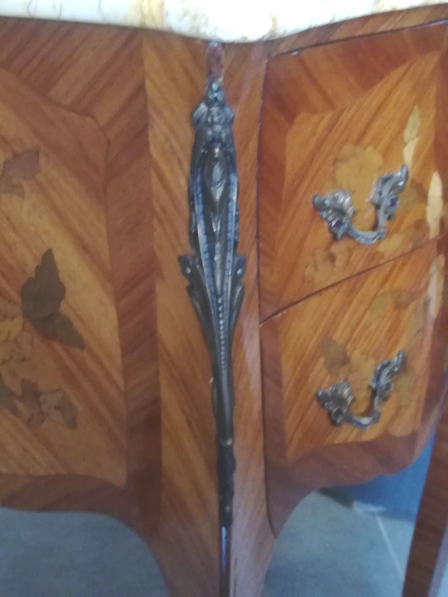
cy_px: 298
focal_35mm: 49
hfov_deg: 29.7
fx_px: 846
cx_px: 224
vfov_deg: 38.9
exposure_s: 1/14.3
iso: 640
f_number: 2.2
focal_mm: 3.83
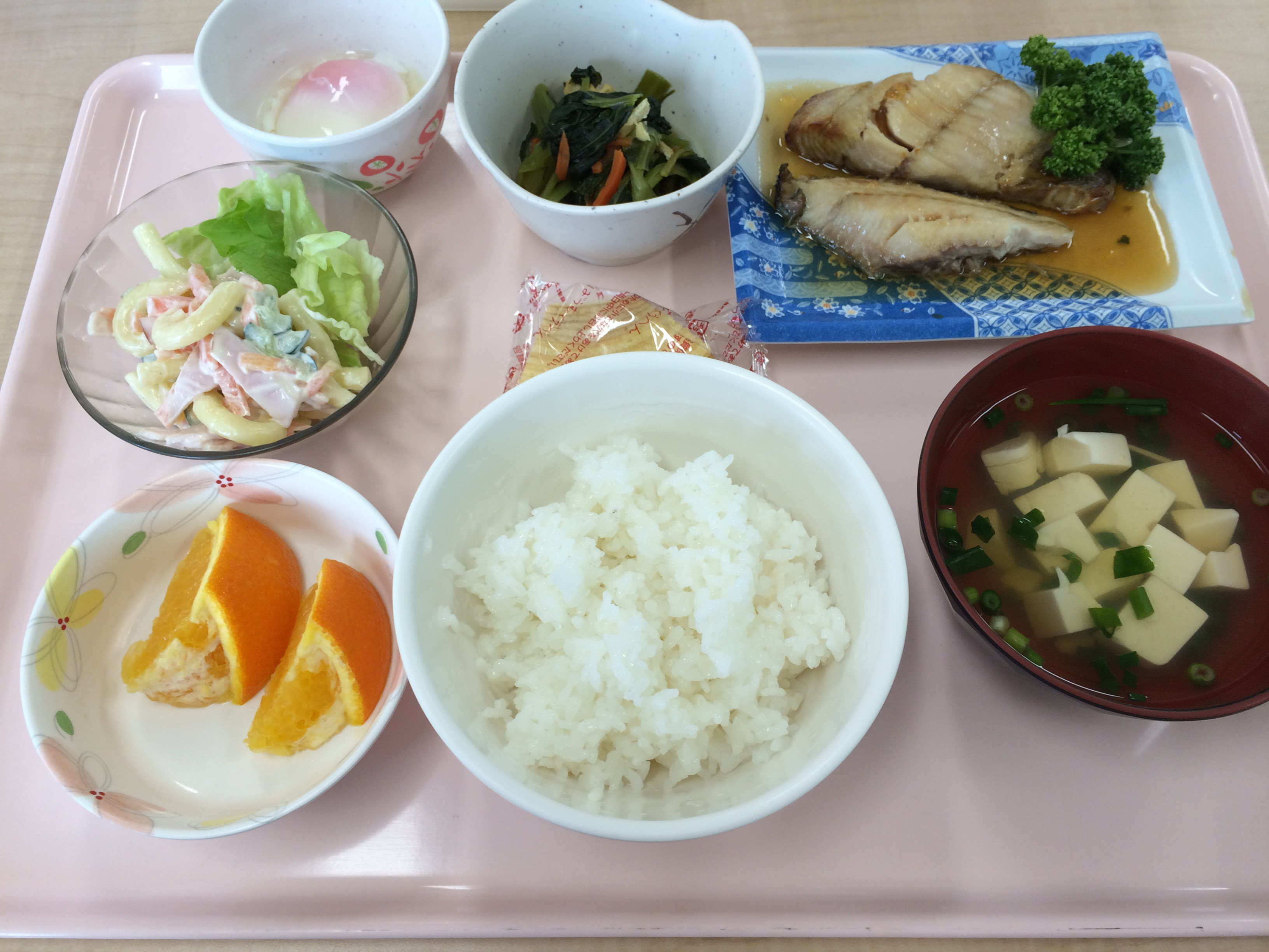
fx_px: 1100
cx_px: 634
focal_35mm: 30
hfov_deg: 60.0
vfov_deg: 46.8
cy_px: 476
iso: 40
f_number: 2.2
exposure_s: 1/60
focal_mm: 4.12
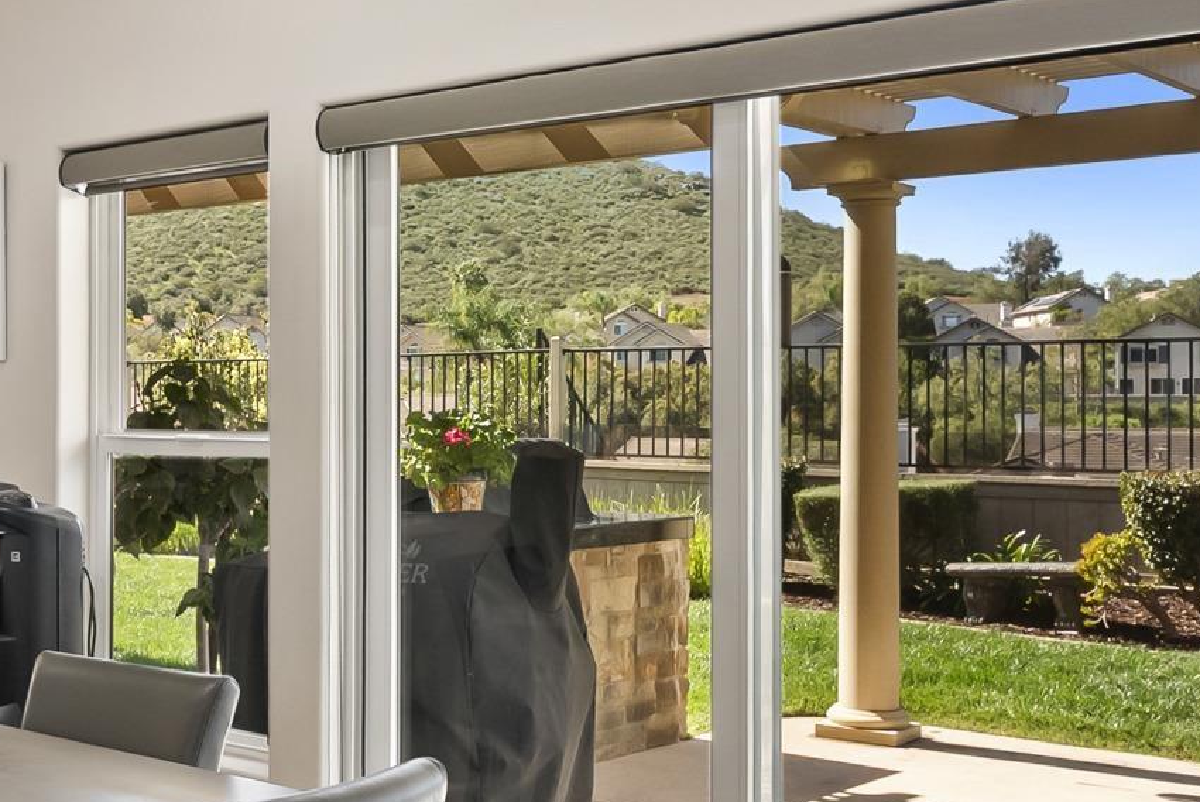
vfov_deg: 27.0
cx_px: 71
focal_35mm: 50
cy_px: 431
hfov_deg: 36.5
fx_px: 1668
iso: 500
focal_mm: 17
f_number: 8
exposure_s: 1/6
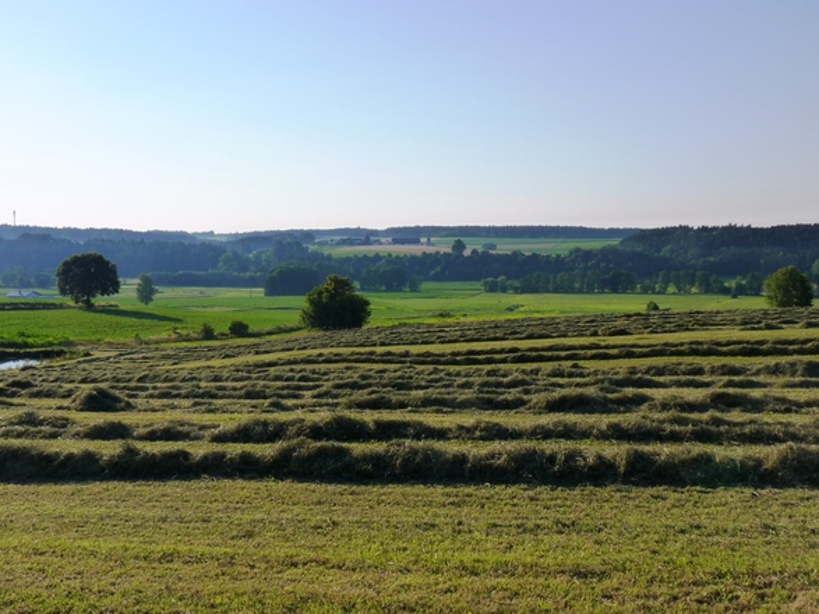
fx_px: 993
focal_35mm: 42
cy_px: 307
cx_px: 410
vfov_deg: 34.3
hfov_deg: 44.8
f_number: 5.6
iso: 125
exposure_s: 1/400
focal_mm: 7.4
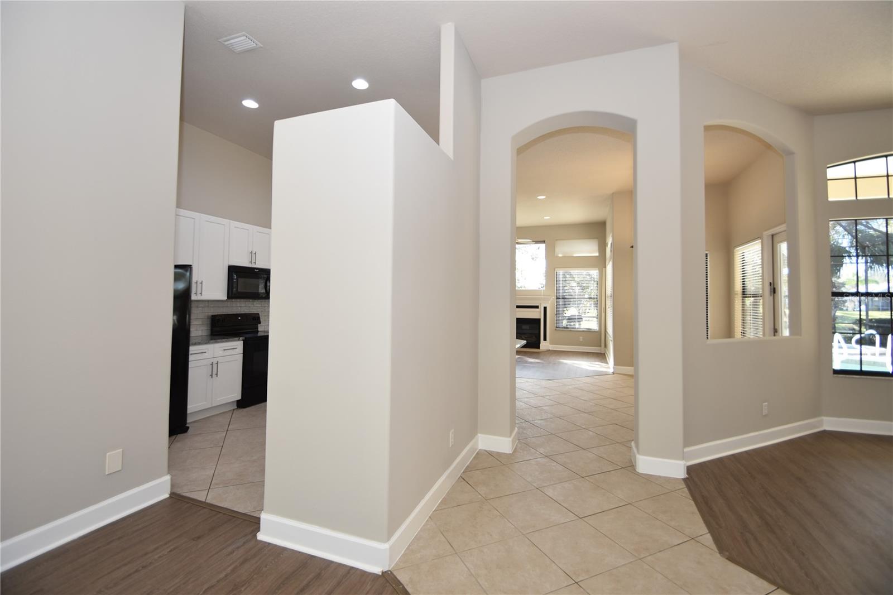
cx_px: 446
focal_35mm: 15
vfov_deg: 77.3
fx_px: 372
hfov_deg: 100.4
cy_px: 298
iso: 200
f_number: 4
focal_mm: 10
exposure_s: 1/80
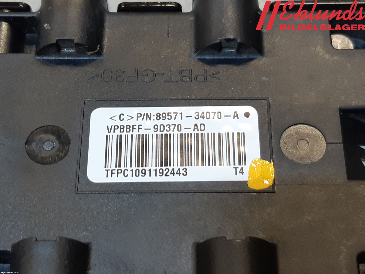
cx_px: 182
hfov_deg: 67.3
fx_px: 274
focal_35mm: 26
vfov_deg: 53.1
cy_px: 137
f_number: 1.7
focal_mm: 3.93
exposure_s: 1/50
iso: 50
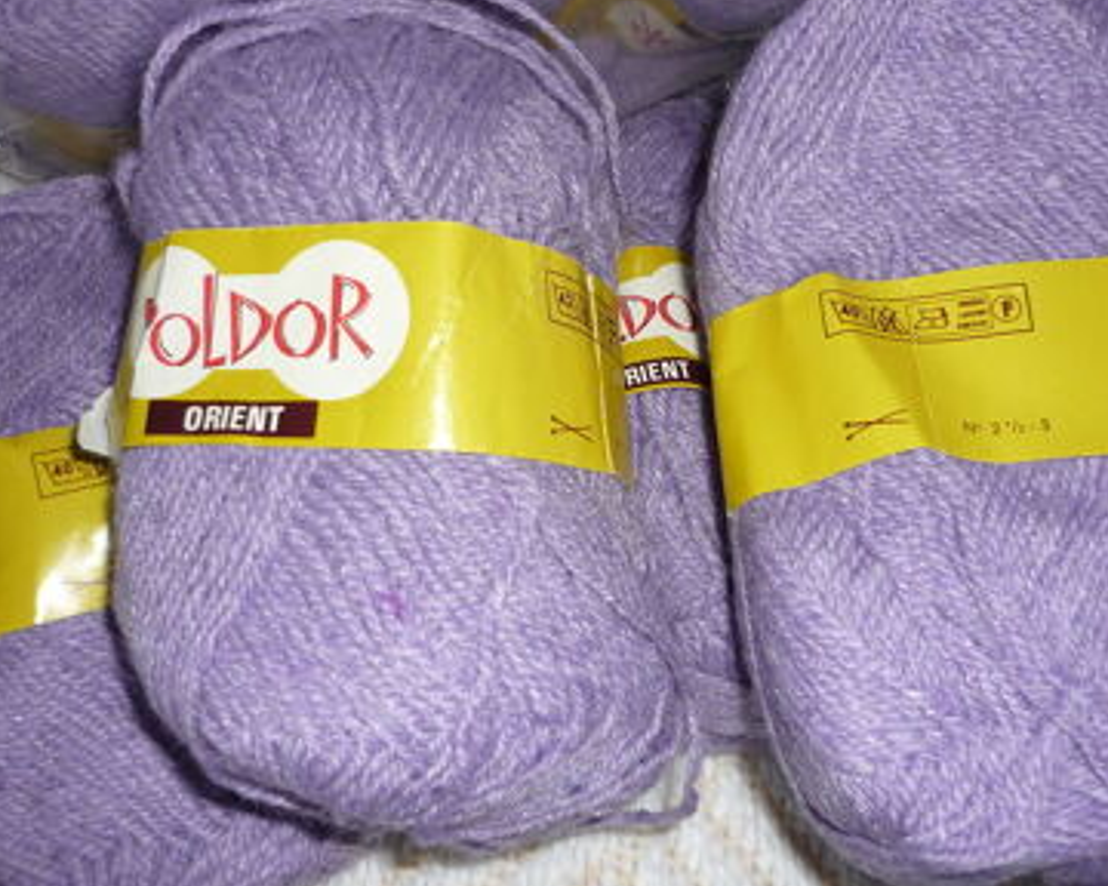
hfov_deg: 42.8
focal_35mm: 43
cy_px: 357
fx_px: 1410
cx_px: 625
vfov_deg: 34.8
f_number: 2.8
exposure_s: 1/30
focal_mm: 5.5
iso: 100
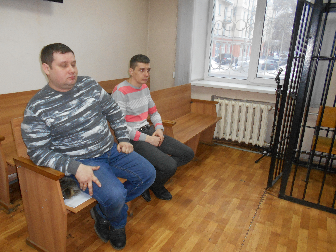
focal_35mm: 26
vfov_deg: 53.1
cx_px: 168
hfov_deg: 67.3
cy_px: 126
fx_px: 252
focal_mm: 4.6
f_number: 3.2
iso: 250
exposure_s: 1/25
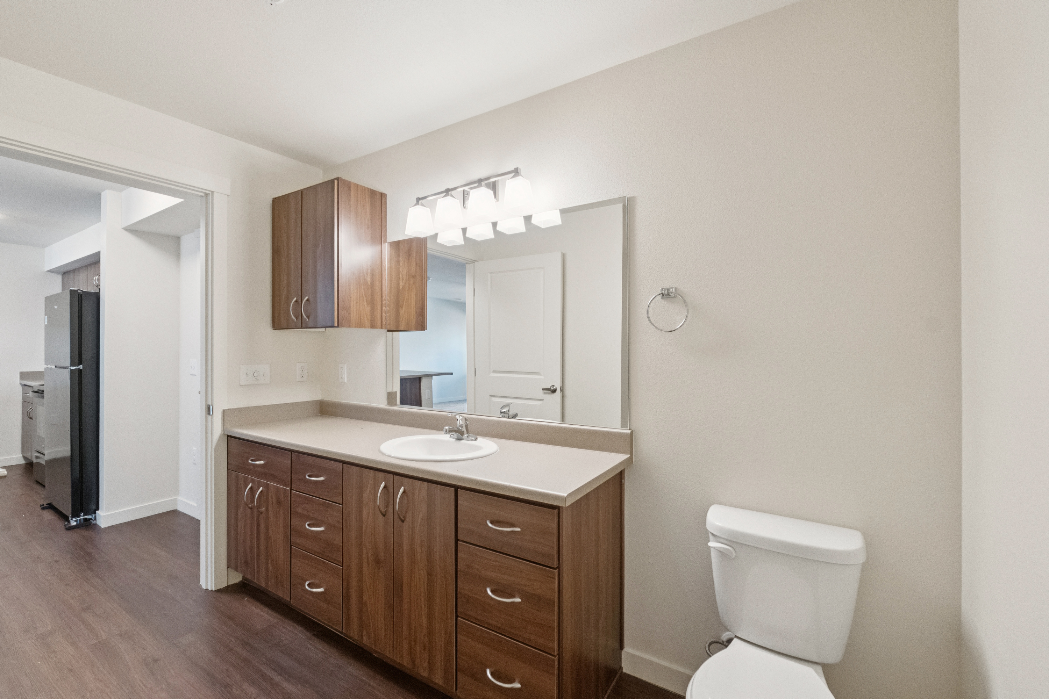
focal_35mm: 15
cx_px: 524
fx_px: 437
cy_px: 350
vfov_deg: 77.3
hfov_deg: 100.4
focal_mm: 10
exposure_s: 1/30
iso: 2000
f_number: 8
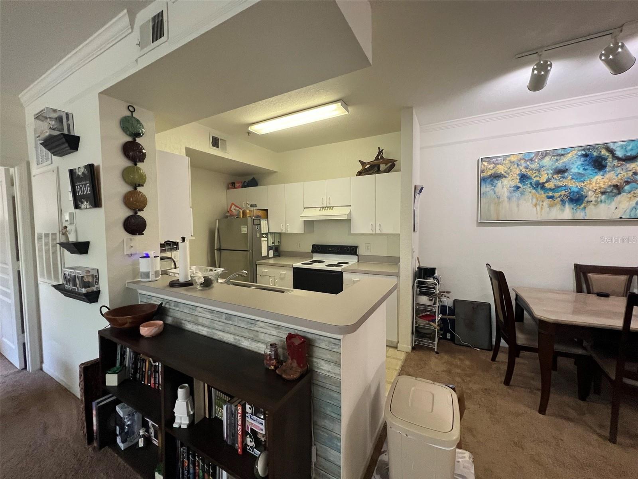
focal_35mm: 13
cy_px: 240
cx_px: 319
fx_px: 240
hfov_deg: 106.2
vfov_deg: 89.9
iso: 250
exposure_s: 1/60
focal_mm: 1.57
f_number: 1.8
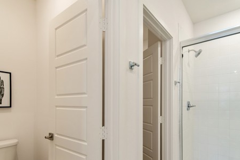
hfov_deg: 84.0
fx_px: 133
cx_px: 124
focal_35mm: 20
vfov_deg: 60.9
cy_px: 102
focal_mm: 14
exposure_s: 1/125
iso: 400
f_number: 2.8
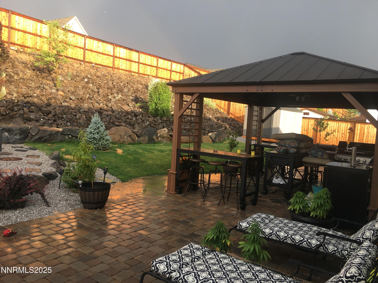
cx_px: 189
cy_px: 142
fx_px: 317
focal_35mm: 29
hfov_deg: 61.7
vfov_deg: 48.2
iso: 25
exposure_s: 1/166
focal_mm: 4.15
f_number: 2.2
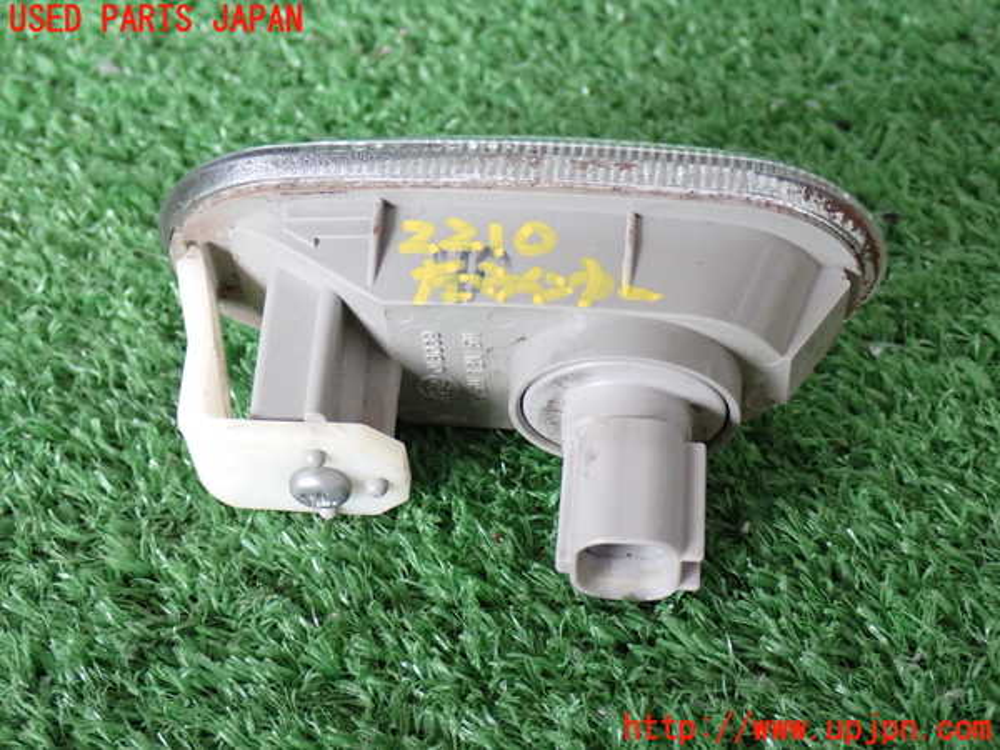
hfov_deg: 27.4
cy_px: 375
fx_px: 2051
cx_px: 500
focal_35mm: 71
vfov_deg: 20.7
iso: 800
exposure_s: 1/60
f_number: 3.9
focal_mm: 12.73
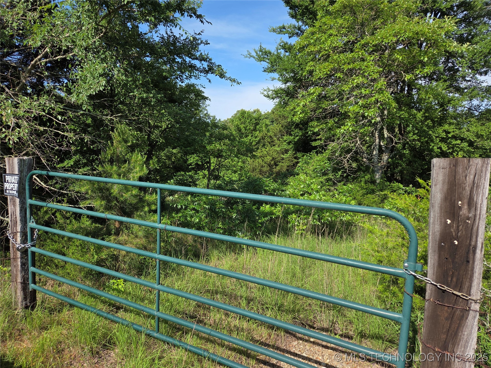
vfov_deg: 58.9
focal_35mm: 23
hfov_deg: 73.9
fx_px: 326
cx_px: 246
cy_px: 184
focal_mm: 5.4
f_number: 1.8
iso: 80
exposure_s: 1/3372
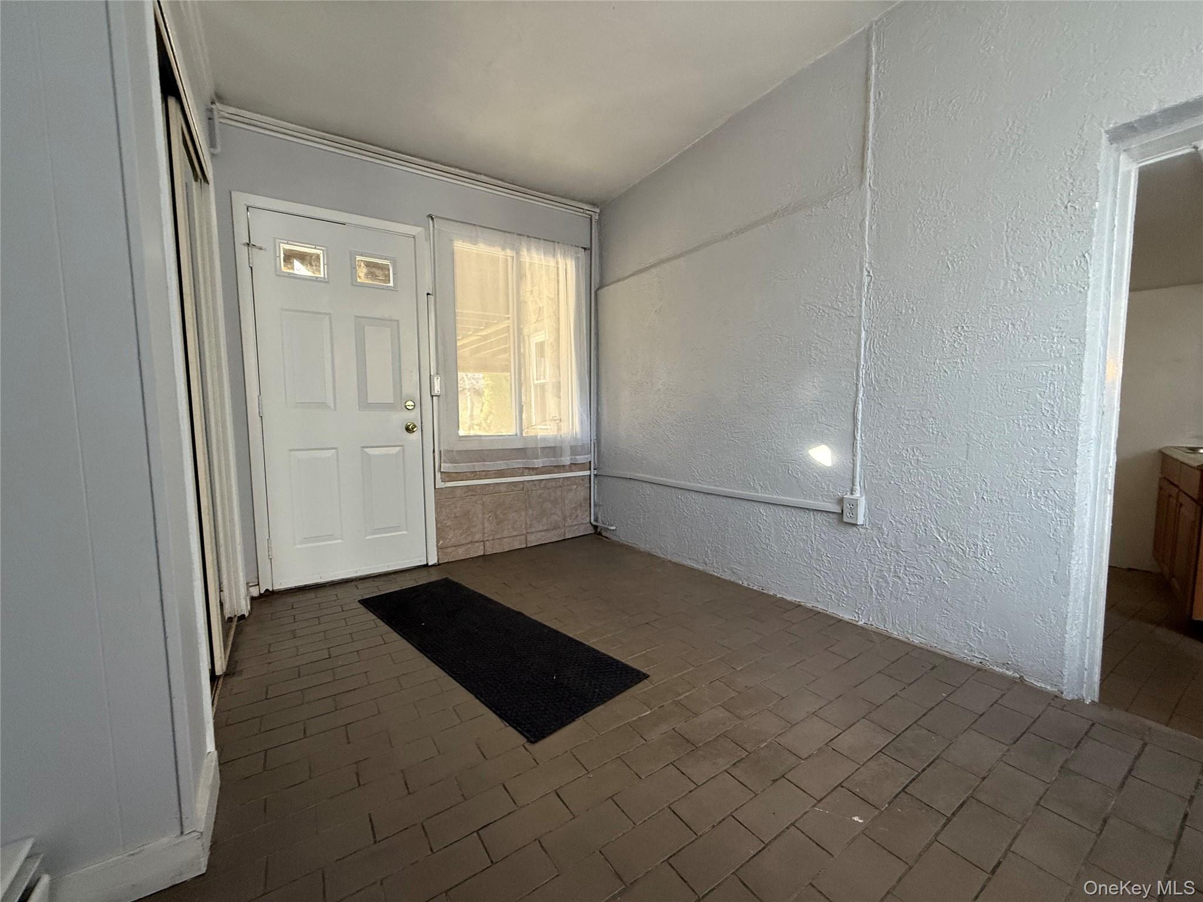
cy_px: 451
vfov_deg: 85.7
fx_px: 487
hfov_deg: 102.1
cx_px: 602
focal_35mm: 14
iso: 320
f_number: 2.2
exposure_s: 1/82
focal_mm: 2.22
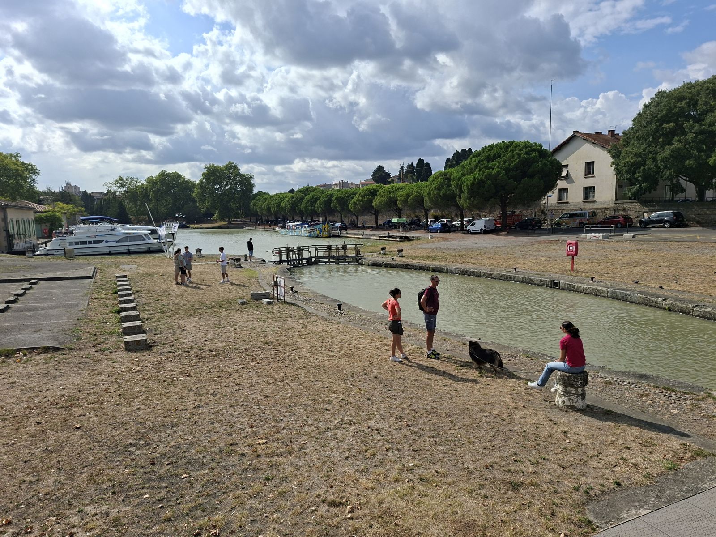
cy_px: 268
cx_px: 358
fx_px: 476
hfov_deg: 73.9
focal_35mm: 23
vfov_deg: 58.9
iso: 50
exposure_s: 1/3906
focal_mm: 5.54
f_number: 1.8
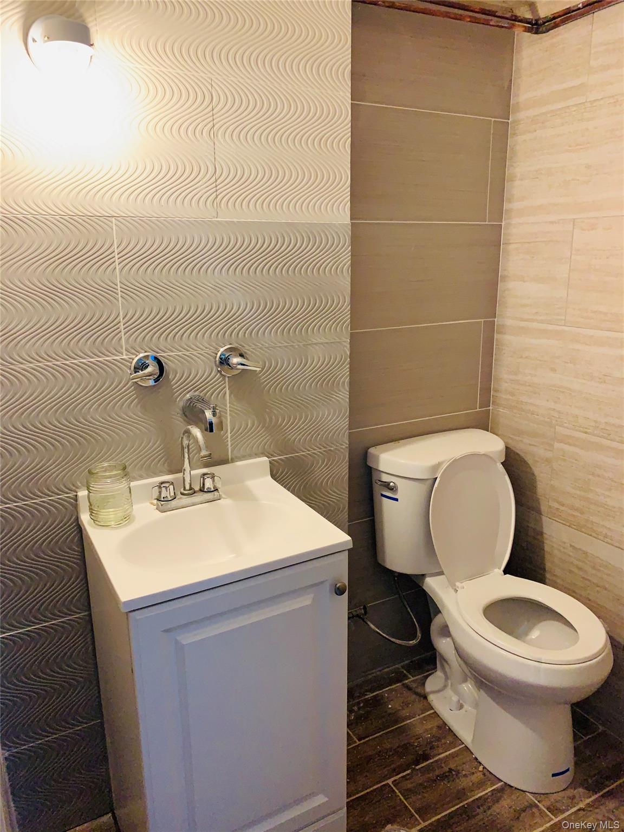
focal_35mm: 26
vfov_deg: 67.3
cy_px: 416
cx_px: 312
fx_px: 625
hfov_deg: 53.1
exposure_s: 1/60
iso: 250
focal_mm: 4.25
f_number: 1.8
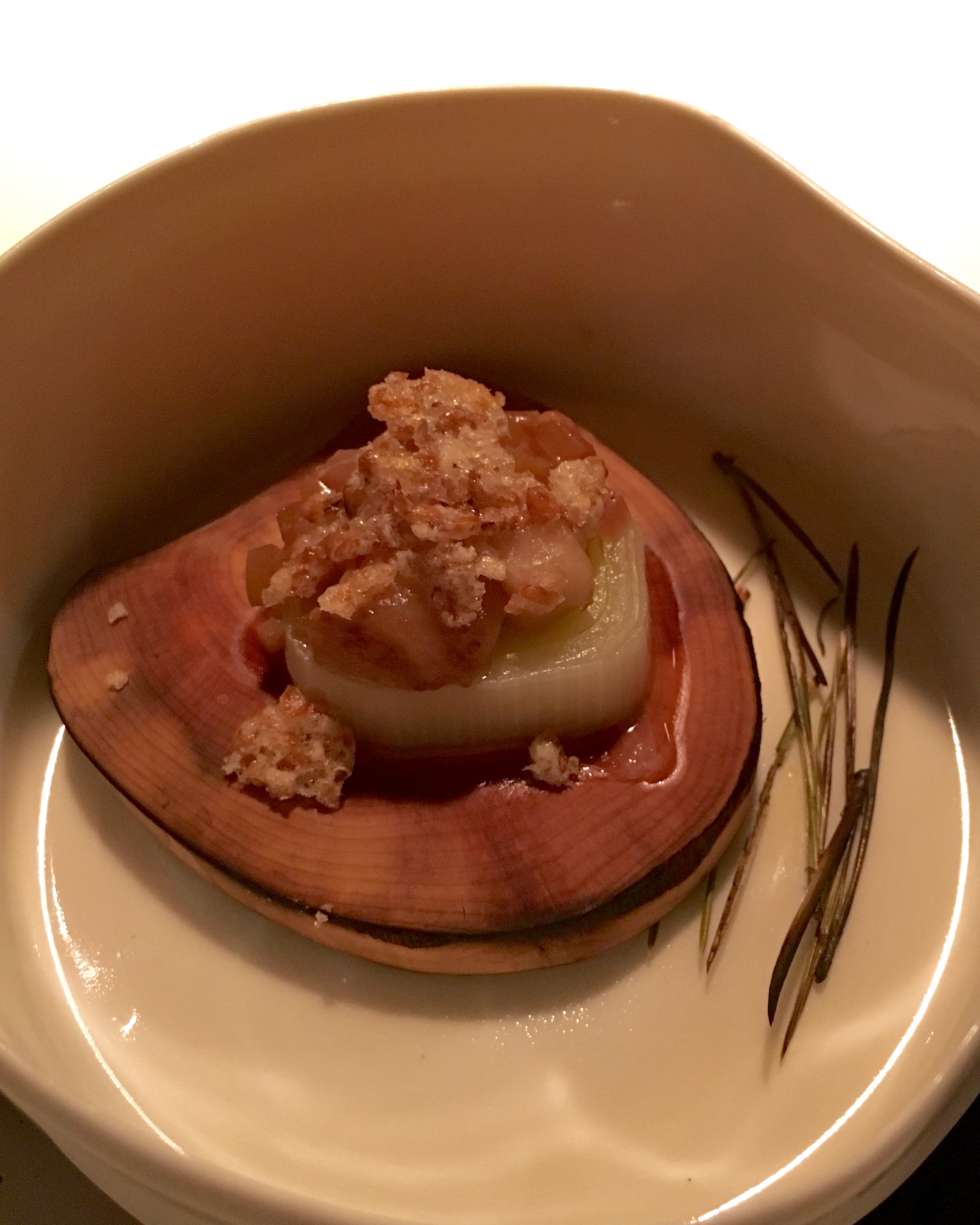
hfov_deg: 41.0
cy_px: 709
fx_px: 1305
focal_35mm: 36
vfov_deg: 50.1
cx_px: 569
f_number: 2.2
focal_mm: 4.15
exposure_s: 1/17
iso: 250
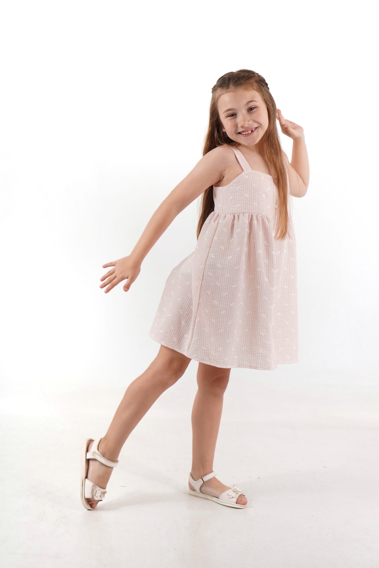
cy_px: 284
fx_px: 1184
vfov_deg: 27.0
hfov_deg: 18.2
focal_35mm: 75
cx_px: 190
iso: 250
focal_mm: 50
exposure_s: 1/160
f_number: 5.6
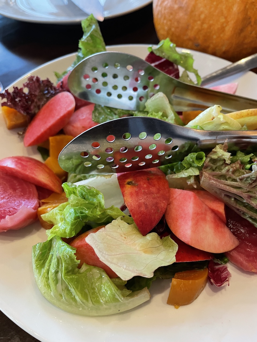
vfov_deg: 67.3
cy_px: 171
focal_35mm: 26
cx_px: 128
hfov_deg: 53.1
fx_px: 257
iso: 500
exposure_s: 1/60
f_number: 1.6
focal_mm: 4.2
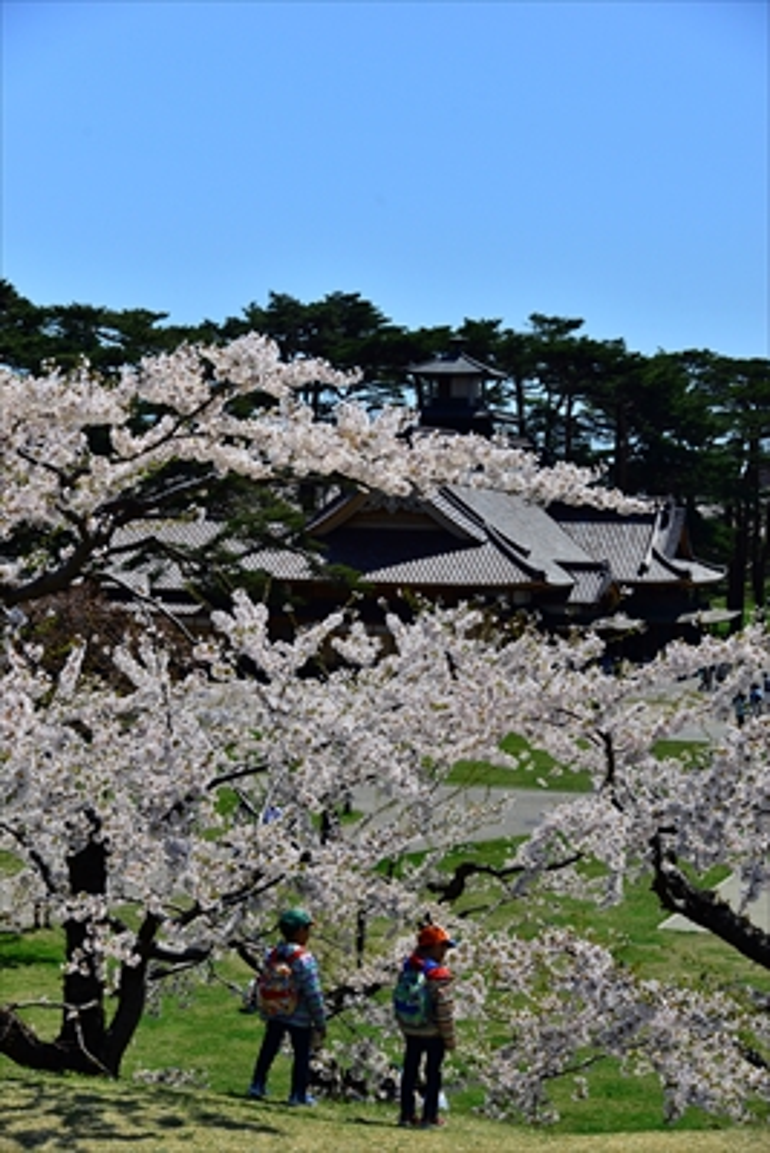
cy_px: 576
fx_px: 2404
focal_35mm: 75
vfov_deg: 27.0
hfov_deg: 18.2
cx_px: 385
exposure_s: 1/3200
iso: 400
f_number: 7.1
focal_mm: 75
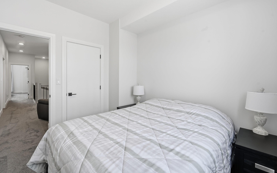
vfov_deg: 74.6
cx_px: 134
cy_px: 79
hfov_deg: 101.4
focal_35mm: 15
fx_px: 113
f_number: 8
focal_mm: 14
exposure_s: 1/80
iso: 100
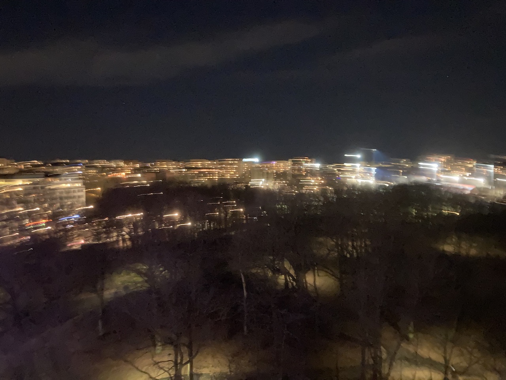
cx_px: 253
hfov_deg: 63.4
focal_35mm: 28
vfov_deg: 49.7
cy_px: 190
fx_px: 409
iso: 2000
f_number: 1.8
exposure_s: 1/4
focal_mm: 3.99
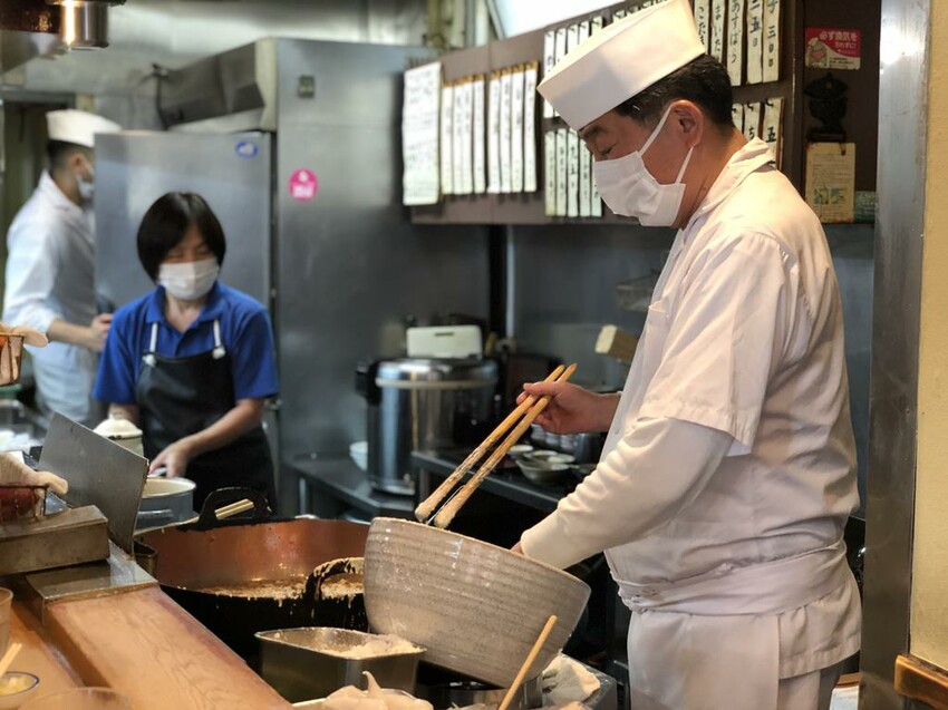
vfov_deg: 28.0
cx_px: 474
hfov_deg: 36.8
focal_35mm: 52
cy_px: 355
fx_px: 1424
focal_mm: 6
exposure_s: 1/33
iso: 125
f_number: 2.4
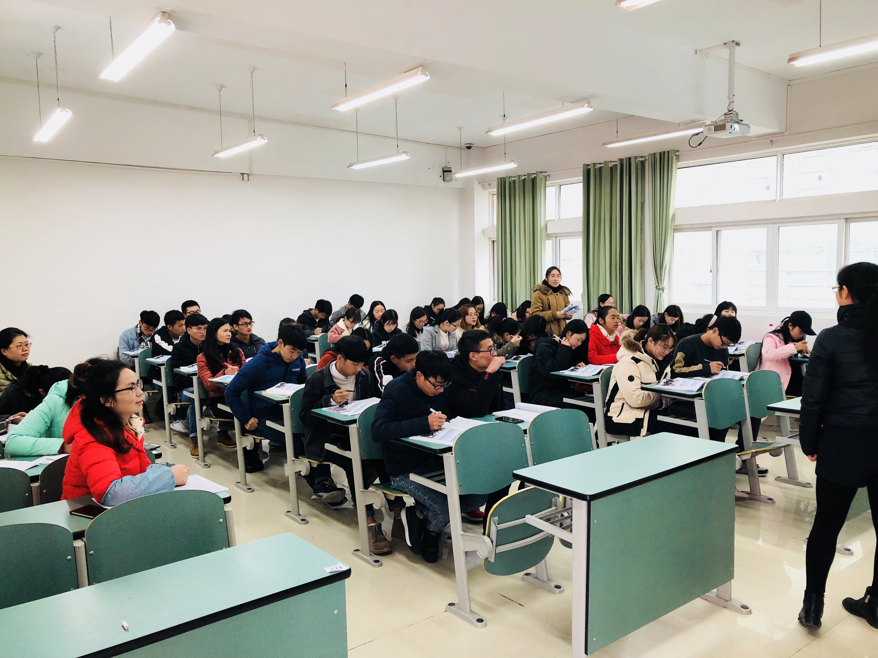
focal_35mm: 29
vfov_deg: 48.2
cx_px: 439
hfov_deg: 61.7
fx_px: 736
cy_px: 329
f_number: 1.8
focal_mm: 3.99
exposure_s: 1/25
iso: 40
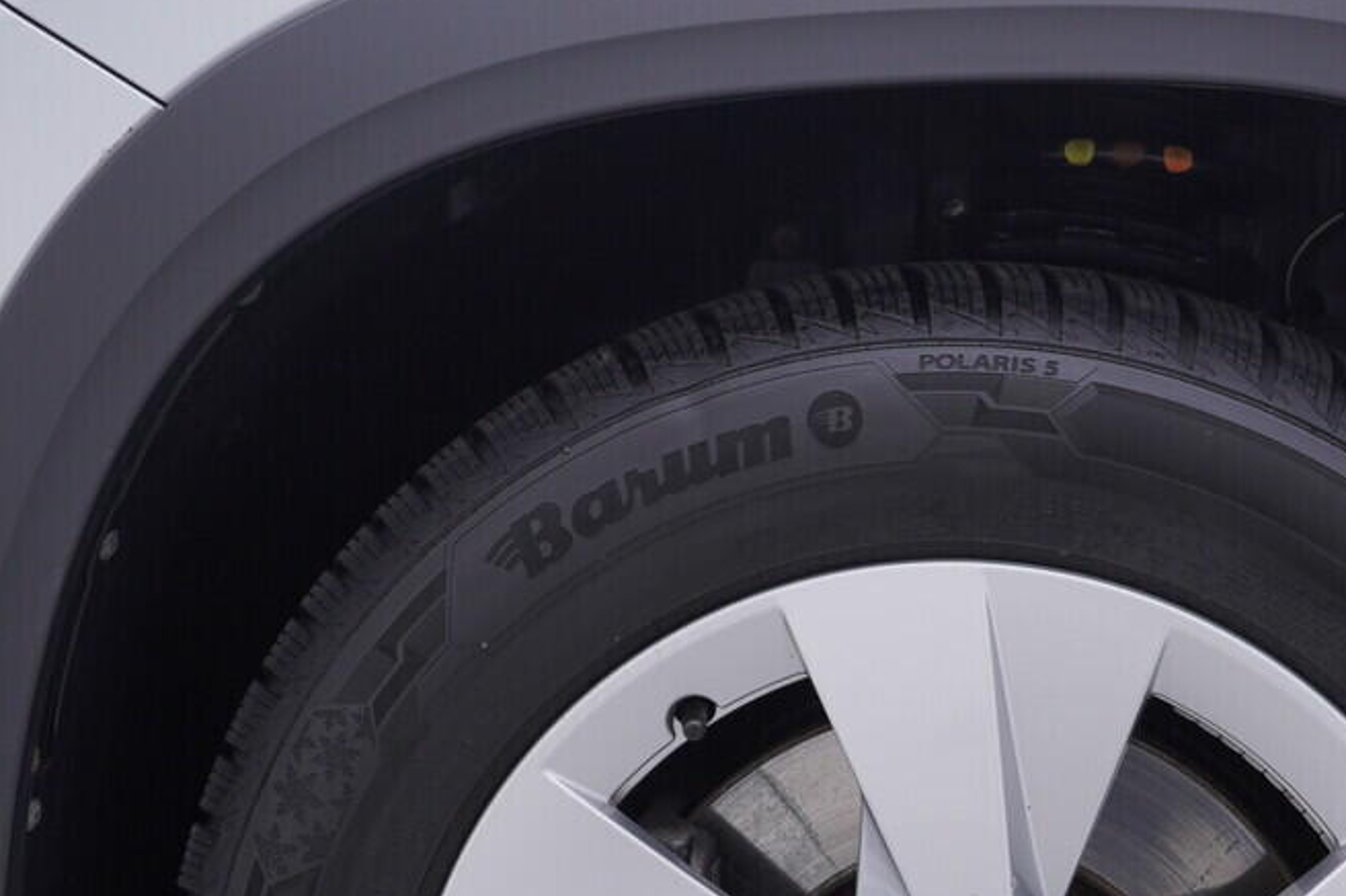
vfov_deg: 16.8
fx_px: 2953
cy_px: 970
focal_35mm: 79
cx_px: 1016
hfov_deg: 25.4
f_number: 4
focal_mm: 24
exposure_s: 1/80
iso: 125
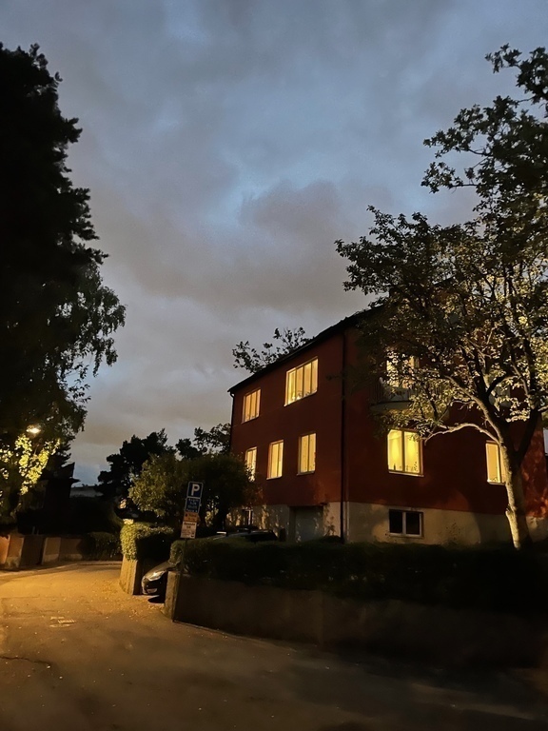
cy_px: 366
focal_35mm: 26
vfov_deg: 67.3
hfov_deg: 53.1
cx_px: 274
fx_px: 549
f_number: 1.6
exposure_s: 1/8
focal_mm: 4.2
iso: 500
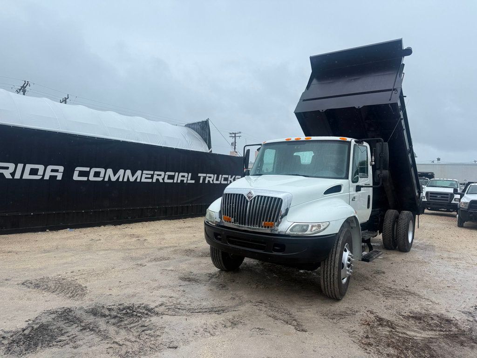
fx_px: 331
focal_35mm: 24
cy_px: 179
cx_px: 238
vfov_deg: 56.8
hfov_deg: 71.6
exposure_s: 1/2703
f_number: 1.78
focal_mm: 6.76
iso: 80
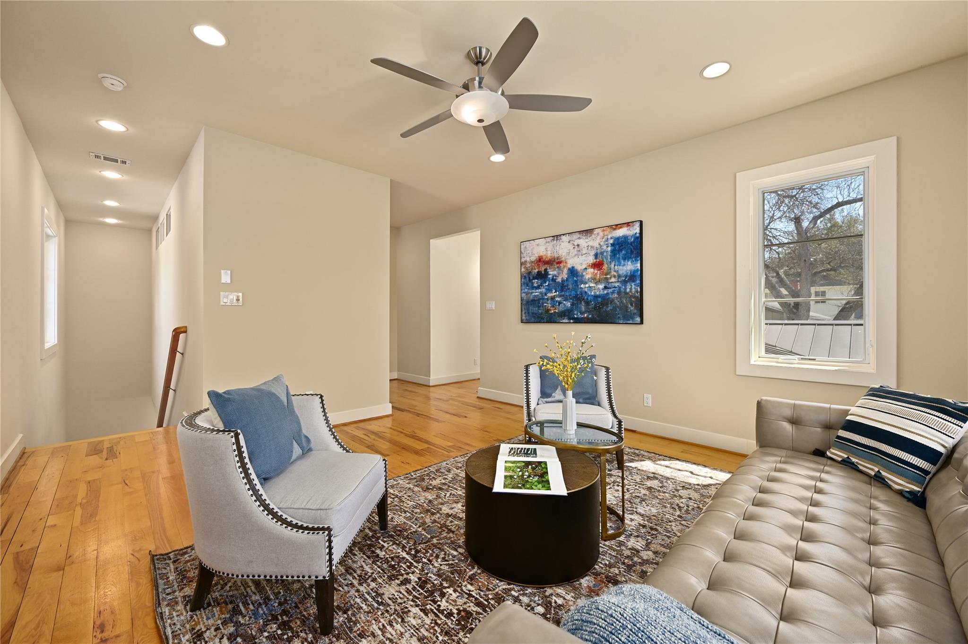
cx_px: 484
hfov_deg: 104.3
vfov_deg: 81.1
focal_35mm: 14
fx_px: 376
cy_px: 322
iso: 800
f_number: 8
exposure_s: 1/15
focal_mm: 14
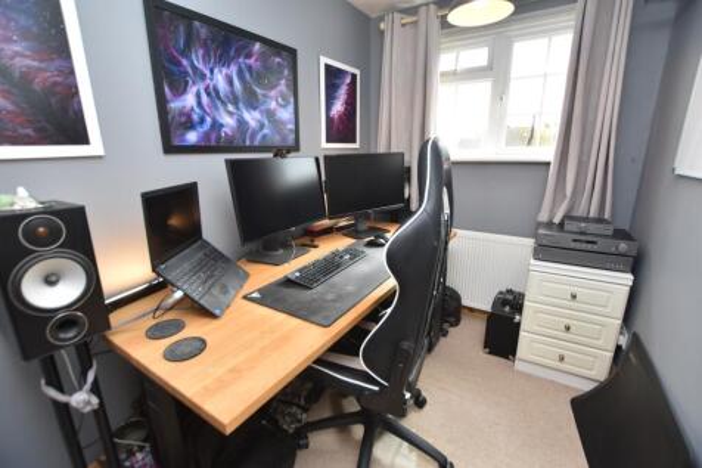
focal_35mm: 15
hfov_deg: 100.4
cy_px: 234
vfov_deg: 77.3
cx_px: 351
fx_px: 292
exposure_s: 1/50
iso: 100
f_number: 3.5
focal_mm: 10
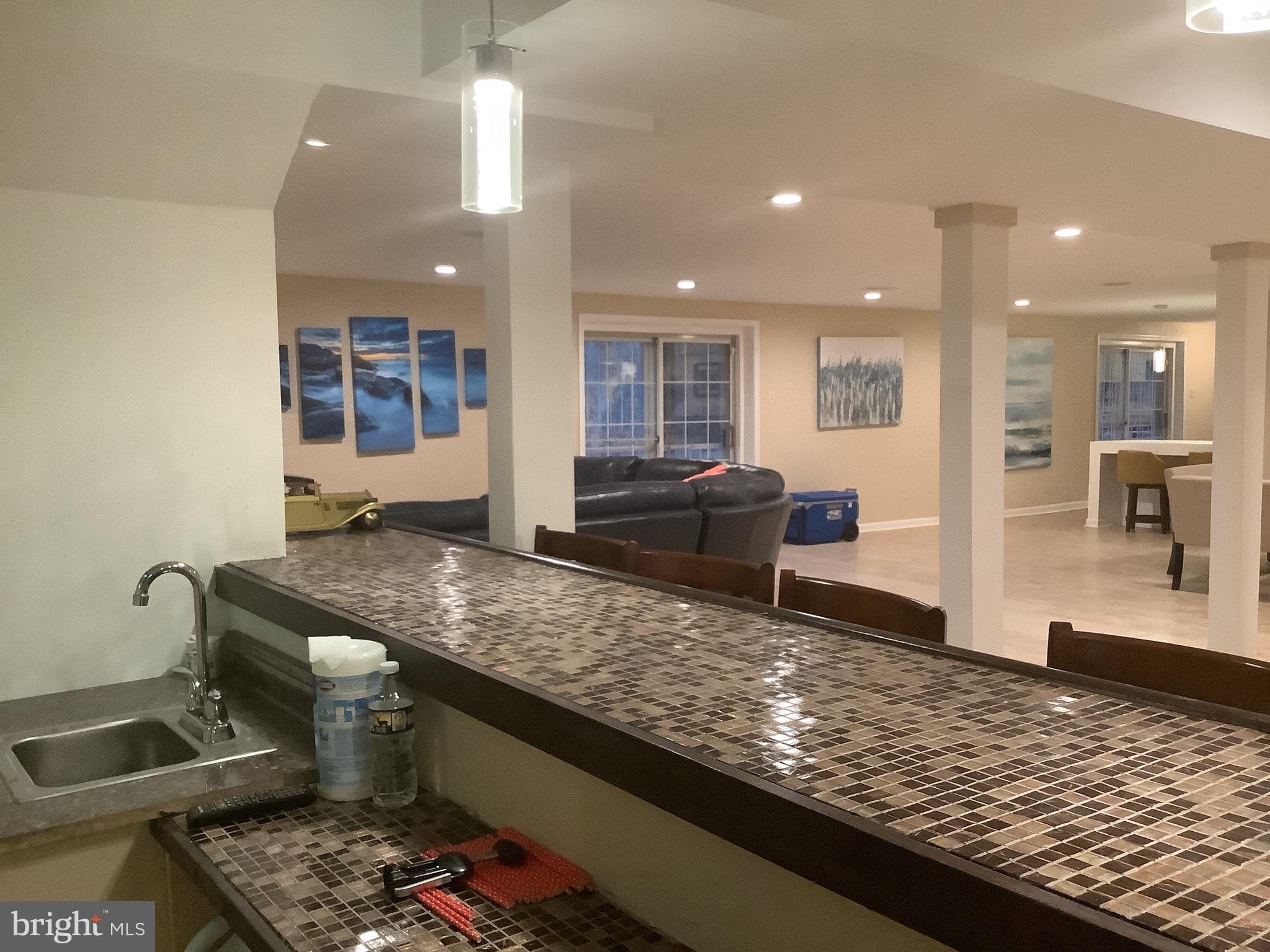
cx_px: 635
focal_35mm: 31
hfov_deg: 58.4
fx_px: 1137
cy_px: 476
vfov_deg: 45.4
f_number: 2.4
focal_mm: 3.3
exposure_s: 1/50
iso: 320
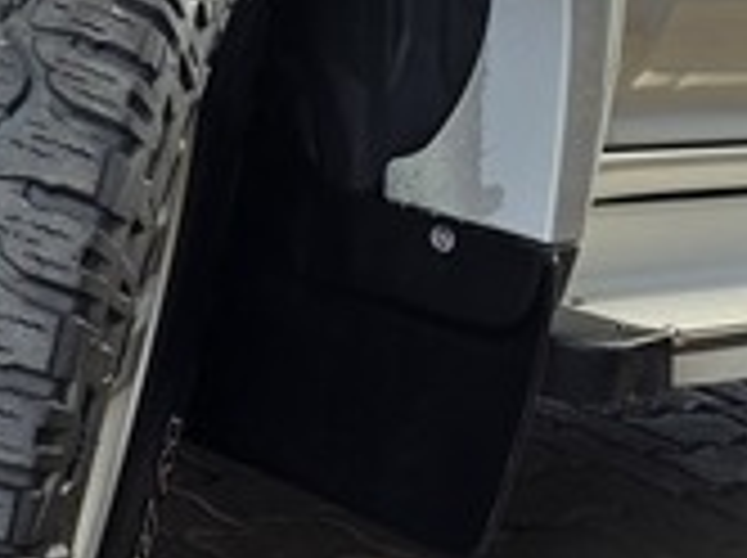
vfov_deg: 10.0
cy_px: -374
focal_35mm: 142
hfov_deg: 13.5
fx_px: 3060
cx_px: -184
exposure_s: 1/359
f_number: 1.7
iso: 50
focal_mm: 6.25
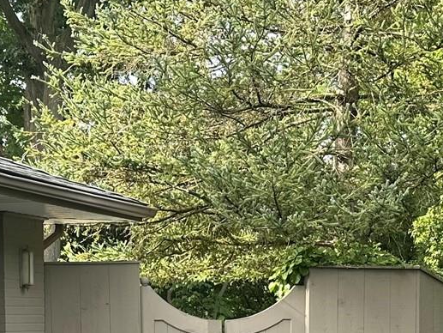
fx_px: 1216
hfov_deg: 20.5
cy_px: 337
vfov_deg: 15.3
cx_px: 117
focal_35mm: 95
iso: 80
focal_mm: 6.86
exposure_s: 1/341
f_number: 1.78
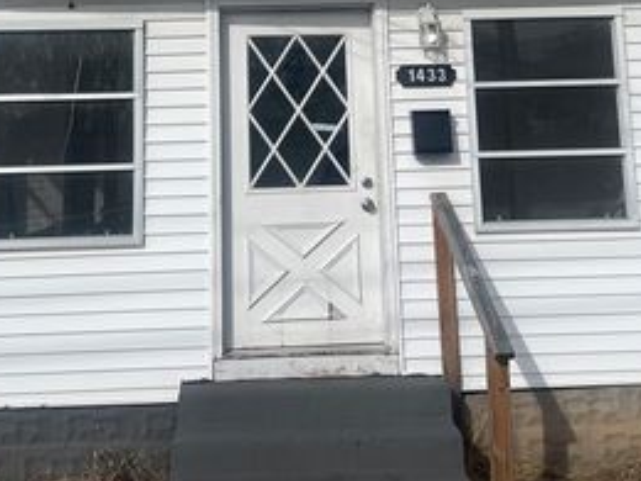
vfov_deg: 28.0
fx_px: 926
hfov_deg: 38.2
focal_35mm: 50
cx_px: 306
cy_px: 43
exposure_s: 1/11905
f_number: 1.6
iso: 50
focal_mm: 4.2
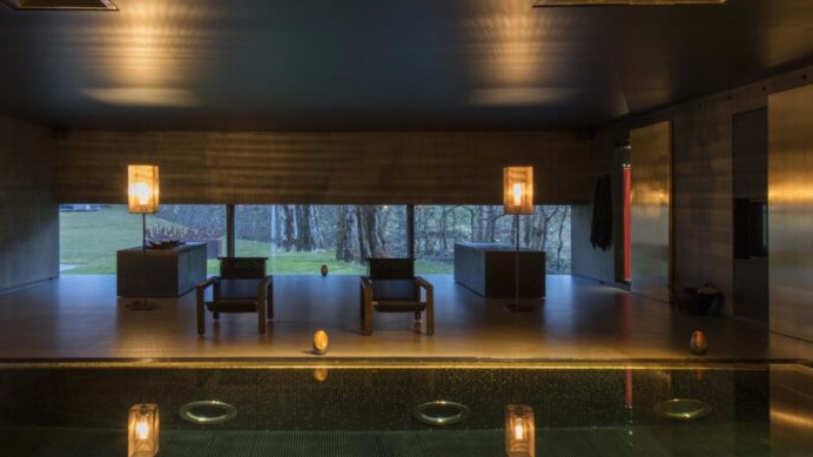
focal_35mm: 31
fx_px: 668
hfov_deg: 62.5
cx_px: 370
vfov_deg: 37.7
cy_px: 202
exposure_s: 20
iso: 400
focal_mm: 20
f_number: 13
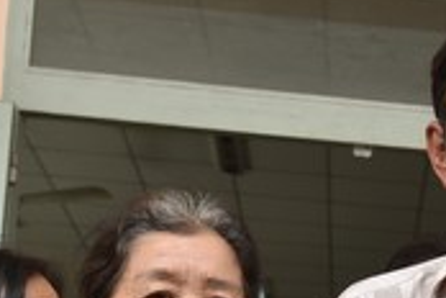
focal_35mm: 142
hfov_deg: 13.9
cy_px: 419
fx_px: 1759
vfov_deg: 9.4
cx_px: 590
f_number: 8
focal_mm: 38
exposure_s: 1/250
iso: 400
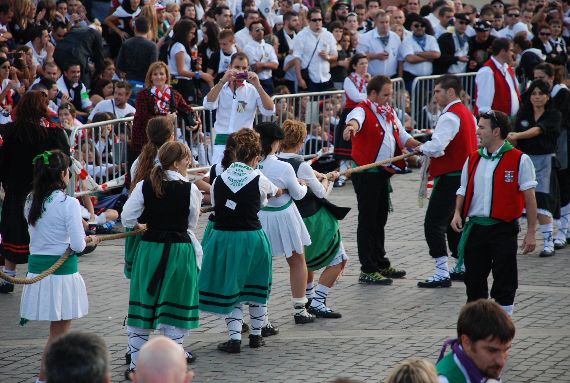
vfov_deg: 6.8
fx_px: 3213
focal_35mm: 202
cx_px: 285
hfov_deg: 10.1
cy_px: 192
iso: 280
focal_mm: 135
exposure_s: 1/125
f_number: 5.6
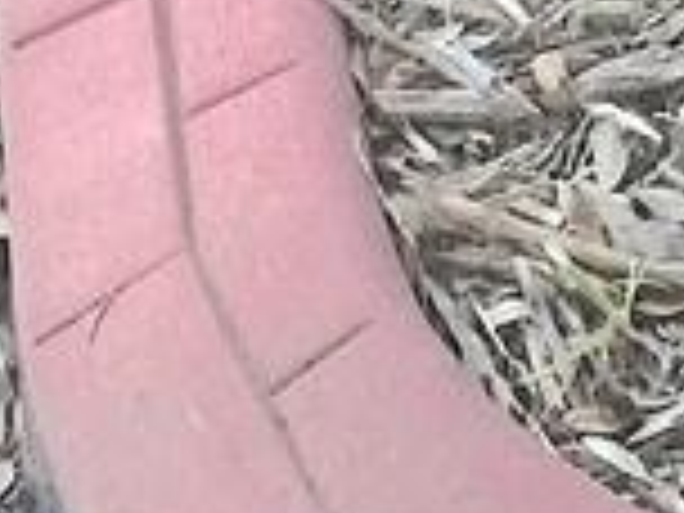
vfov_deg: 7.1
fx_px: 3873
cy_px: -792
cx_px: 1116
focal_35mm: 196
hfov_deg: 9.7
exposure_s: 1/4
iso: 64
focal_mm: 4.15
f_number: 2.2
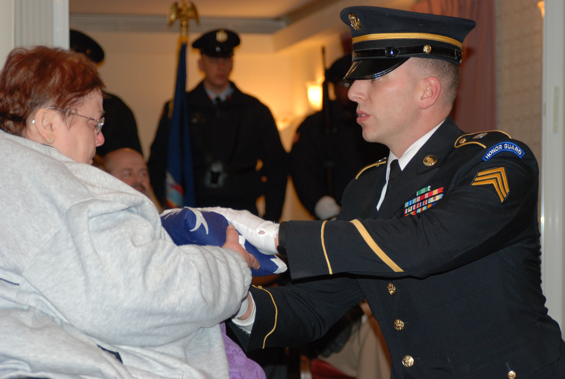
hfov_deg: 17.5
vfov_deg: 11.7
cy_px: 190
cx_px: 282
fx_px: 1838
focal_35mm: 117
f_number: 4.5
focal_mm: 78
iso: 400
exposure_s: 1/60
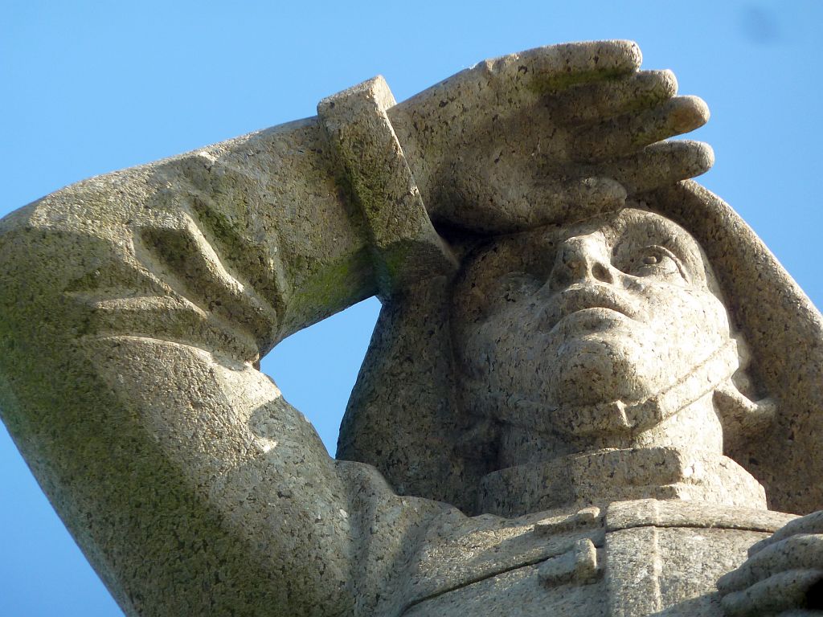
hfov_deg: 7.1
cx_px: 412
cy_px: 308
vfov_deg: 5.3
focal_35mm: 278
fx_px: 6609
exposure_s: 1/125
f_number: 4.8
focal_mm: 45.7
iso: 100
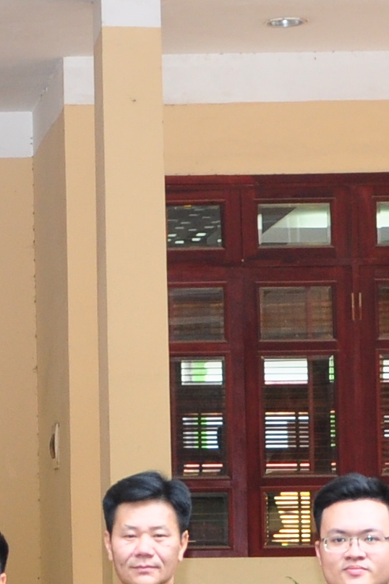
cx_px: -435
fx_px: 3096
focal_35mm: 191
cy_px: 533
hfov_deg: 6.9
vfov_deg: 10.7
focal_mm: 24
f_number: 4.5
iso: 320
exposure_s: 1/200
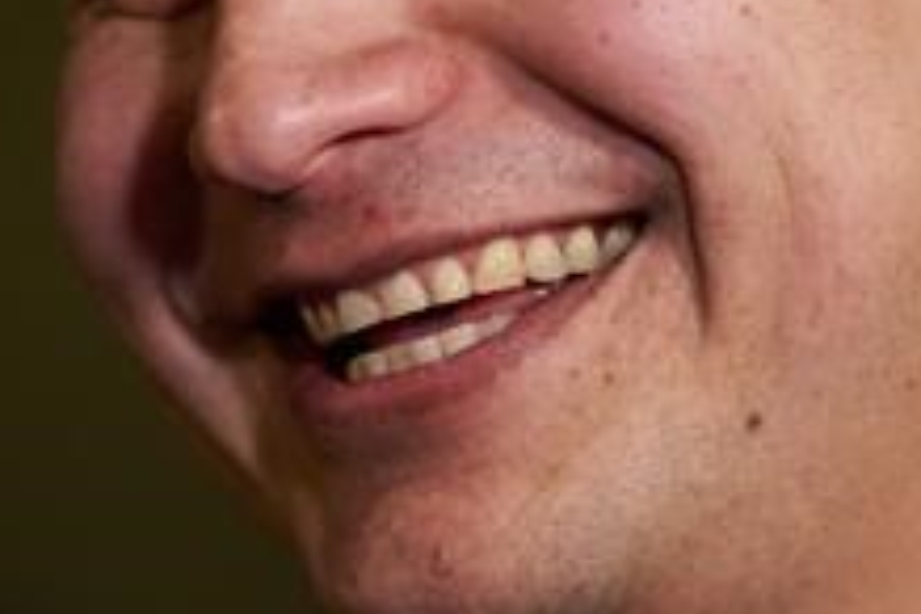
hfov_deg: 3.5
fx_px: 15170
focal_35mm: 593
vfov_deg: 2.3
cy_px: 59
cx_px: 614
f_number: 3.5
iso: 3200
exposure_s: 1/160
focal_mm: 200
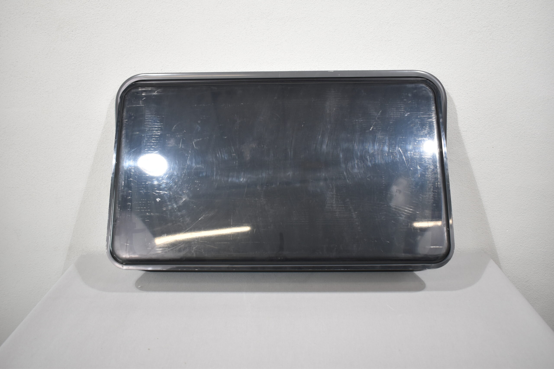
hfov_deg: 57.2
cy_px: 184
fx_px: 508
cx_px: 277
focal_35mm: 33
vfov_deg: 40.0
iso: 800
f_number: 3.8
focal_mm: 22
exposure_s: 1/200
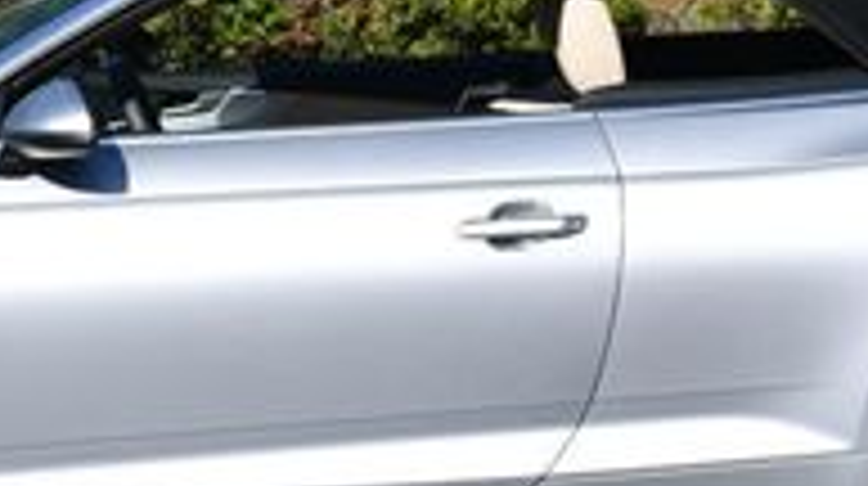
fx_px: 5448
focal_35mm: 237
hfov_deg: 9.1
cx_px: 337
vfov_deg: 5.1
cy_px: -148
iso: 100
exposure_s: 1/320
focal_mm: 34
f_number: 9
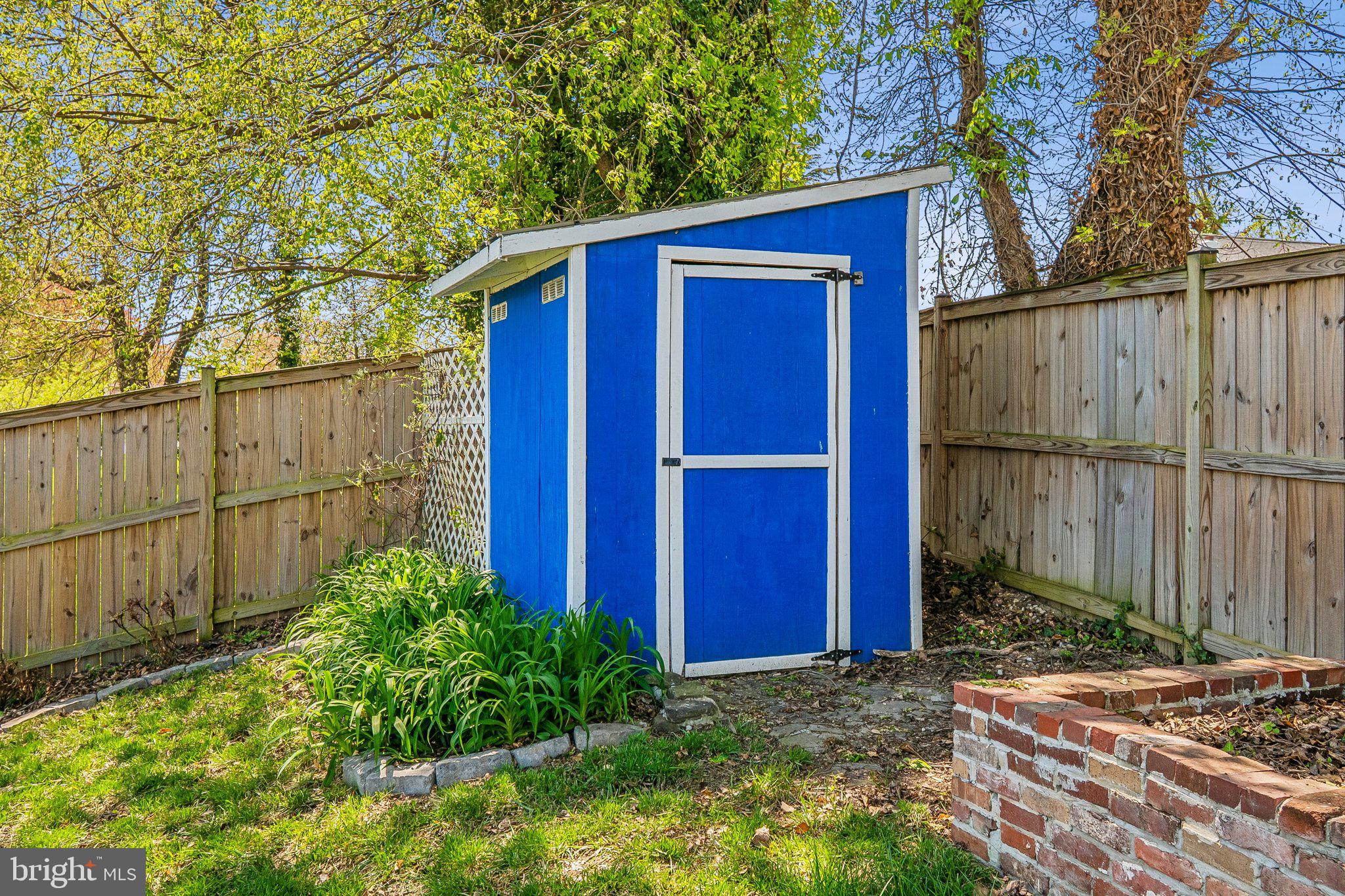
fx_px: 1121
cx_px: 672
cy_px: 448
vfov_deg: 43.6
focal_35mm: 30
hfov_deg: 61.9
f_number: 5.6
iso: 400
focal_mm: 20
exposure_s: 1/400
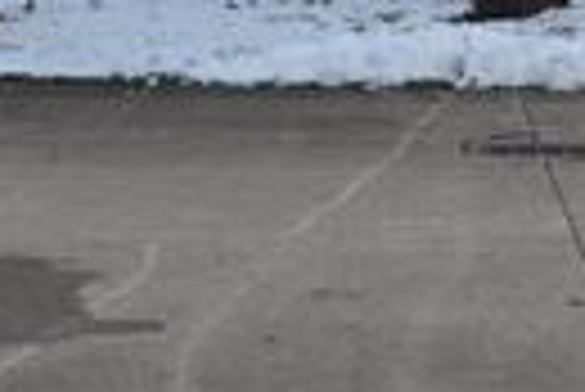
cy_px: -223
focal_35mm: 196
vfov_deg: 6.9
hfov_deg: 10.1
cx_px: 896
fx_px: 3189
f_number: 8
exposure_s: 1/250
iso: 100
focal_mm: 34
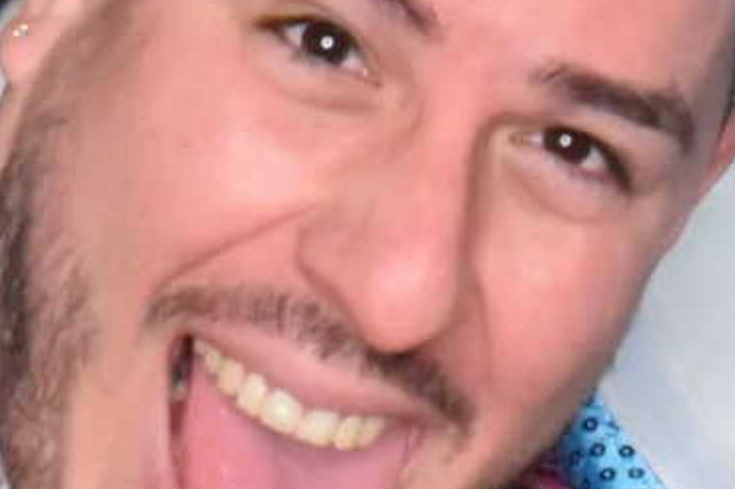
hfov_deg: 10.8
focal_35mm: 188
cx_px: 763
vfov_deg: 6.6
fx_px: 3836
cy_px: -1007
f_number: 10
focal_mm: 18
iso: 2500
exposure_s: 1/60
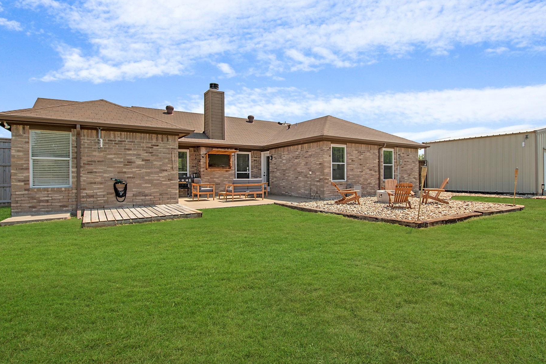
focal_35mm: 18
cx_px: 291
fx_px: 273
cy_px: 173
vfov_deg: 67.3
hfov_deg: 89.9
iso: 100
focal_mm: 10
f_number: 5.6
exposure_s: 1/500
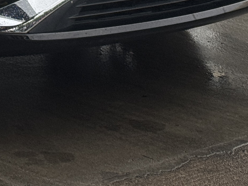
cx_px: -189
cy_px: -204
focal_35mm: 207
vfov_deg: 6.9
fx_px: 1483
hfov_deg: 9.2
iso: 64
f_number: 1.78
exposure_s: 1/102
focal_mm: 6.76
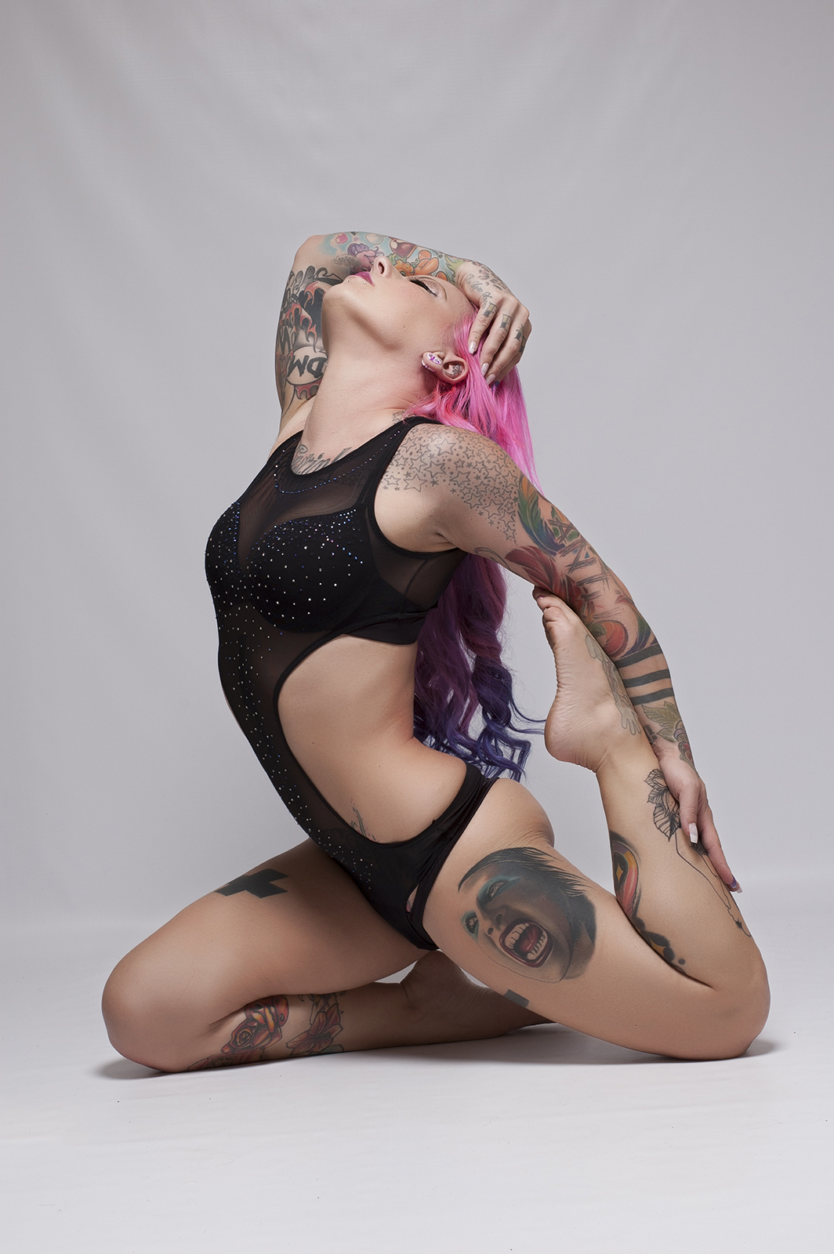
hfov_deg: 18.2
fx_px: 2611
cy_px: 627
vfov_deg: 27.0
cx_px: 417
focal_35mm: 75
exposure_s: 1/500
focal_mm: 50
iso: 200
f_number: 10
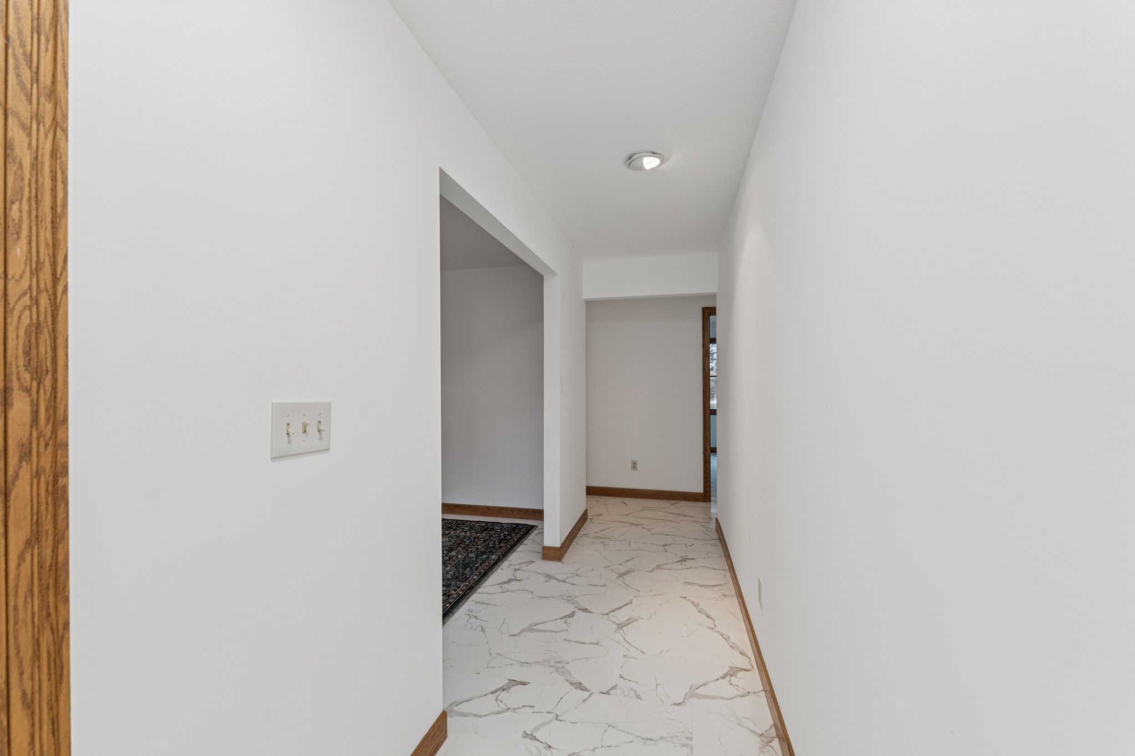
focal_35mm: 14
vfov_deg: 81.2
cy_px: 378
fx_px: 441
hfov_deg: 104.3
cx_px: 568
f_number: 5.6
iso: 200
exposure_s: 1/25
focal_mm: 14
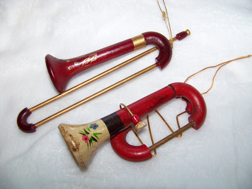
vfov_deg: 39.7
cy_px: 94
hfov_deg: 51.4
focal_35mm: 36
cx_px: 126
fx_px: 262
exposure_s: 1/30
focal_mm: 5.85
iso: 67
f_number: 2.8
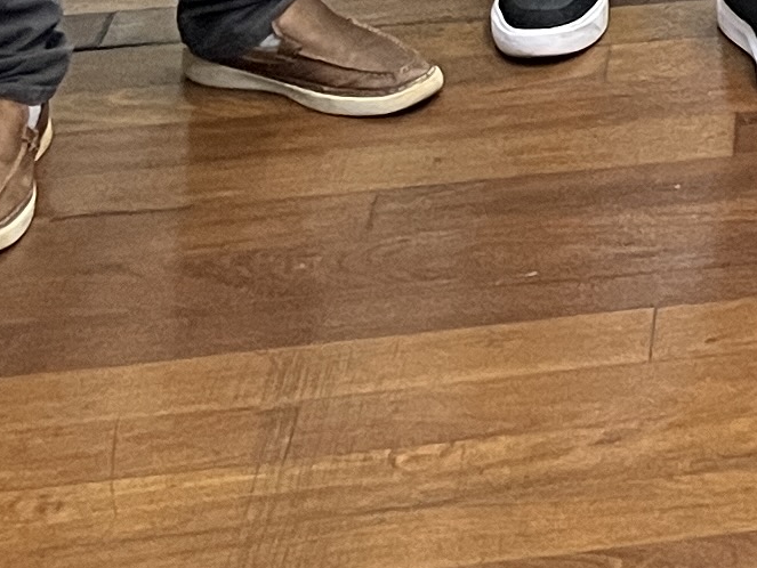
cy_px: -912
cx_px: 1618
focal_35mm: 158
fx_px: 3457
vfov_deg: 8.4
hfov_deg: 11.1
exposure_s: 1/60
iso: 320
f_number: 1.6
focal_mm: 5.1
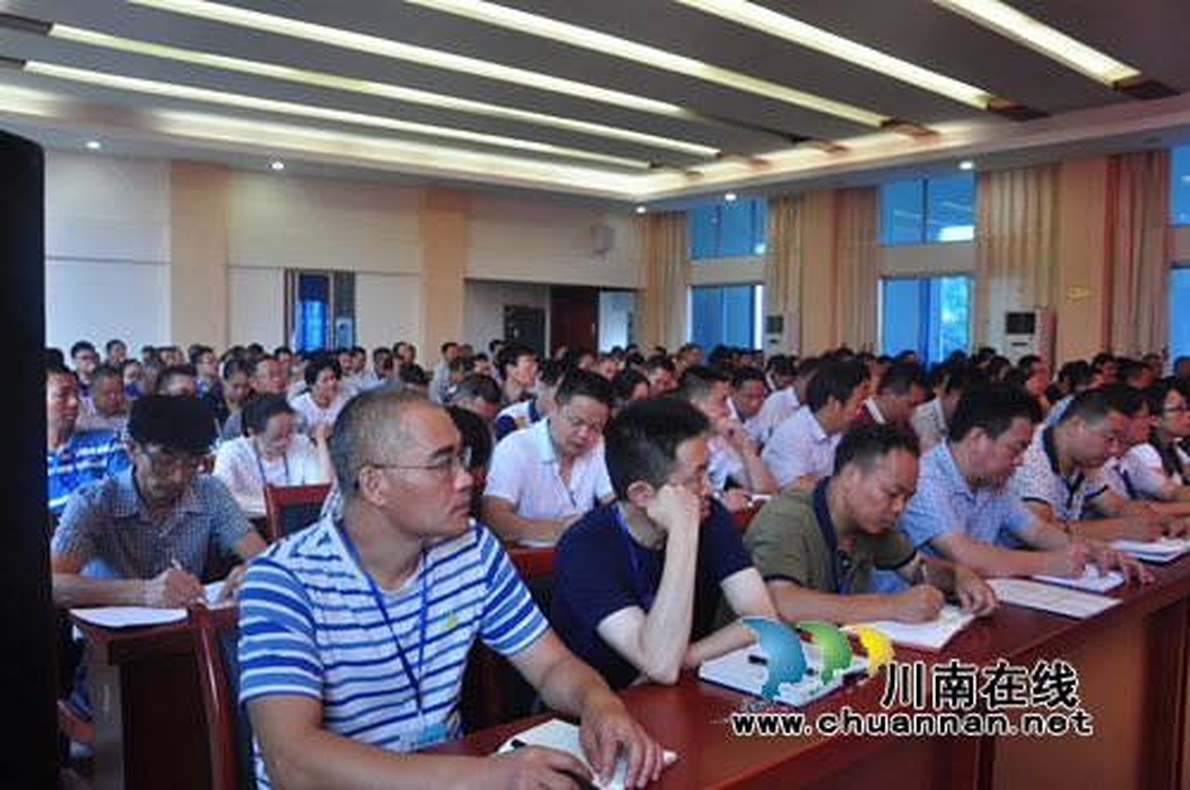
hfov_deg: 67.4
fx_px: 891
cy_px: 395
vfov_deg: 47.8
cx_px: 595
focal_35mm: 27
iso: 200
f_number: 3.5
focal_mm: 18
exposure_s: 1/50
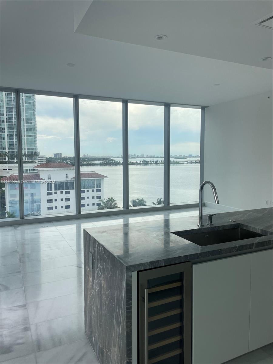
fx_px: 273
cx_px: 136
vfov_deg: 67.3
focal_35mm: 26
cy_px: 182
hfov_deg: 53.1
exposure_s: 1/716
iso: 32
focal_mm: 4.2
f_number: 1.6
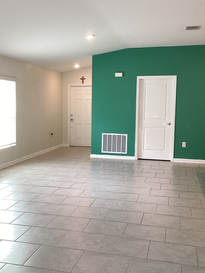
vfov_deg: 44.8
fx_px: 332
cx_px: 78
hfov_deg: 34.2
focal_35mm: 42
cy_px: 135
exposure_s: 1/60
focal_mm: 3.3
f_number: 2.4
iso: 64
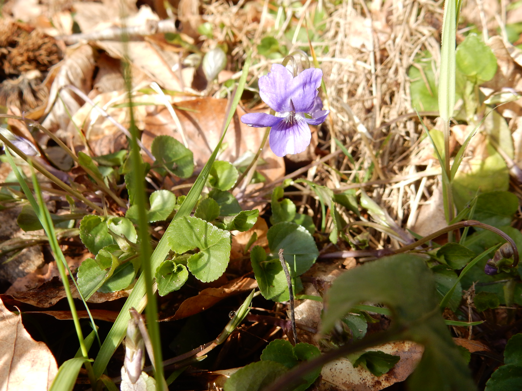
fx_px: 543
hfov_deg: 51.4
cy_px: 196
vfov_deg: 39.7
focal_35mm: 36
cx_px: 261
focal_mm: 6.4
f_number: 4
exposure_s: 1/200
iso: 125
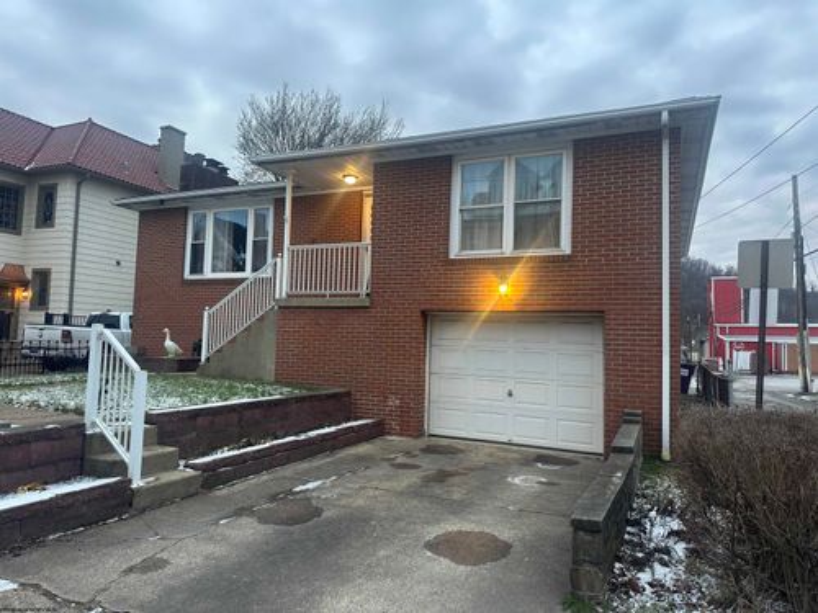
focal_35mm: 24
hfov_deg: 71.6
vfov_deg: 56.8
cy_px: 306
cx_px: 409
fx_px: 567
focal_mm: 6.86
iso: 125
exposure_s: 1/60
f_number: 1.78
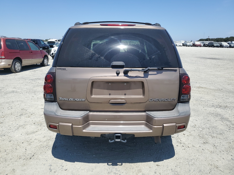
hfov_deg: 67.3
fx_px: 176
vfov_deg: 53.1
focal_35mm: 26
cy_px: 88
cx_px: 117
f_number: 1.5
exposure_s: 1/3333
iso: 50
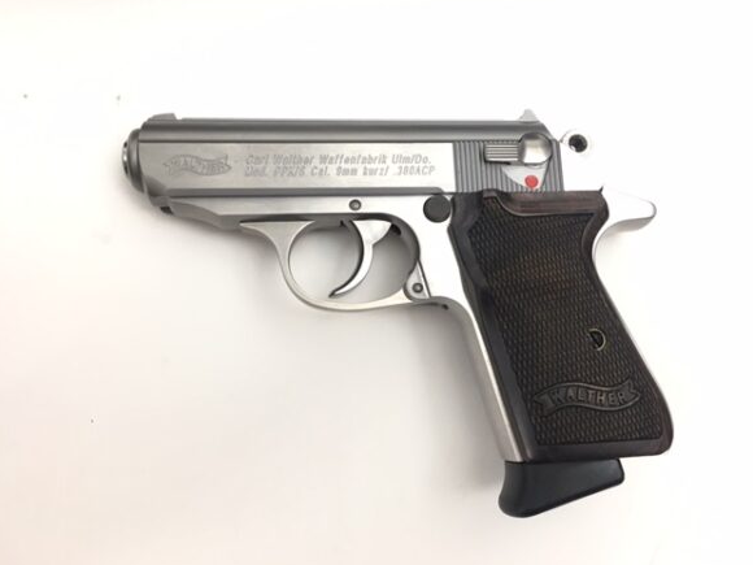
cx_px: 384
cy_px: 281
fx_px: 653
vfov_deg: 46.8
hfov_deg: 60.0
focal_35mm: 30
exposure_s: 1/30
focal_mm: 4.15
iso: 125
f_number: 2.2
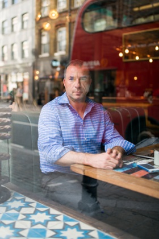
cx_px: 80
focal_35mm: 35
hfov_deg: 37.9
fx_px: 232
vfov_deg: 54.4
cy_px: 120
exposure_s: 1/200
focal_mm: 35
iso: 200
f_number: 1.8
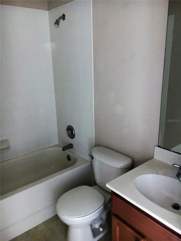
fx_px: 202
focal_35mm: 29
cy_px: 120
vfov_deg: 61.7
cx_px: 90
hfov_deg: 48.2
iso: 640
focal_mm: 4.15
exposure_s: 1/15
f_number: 2.2
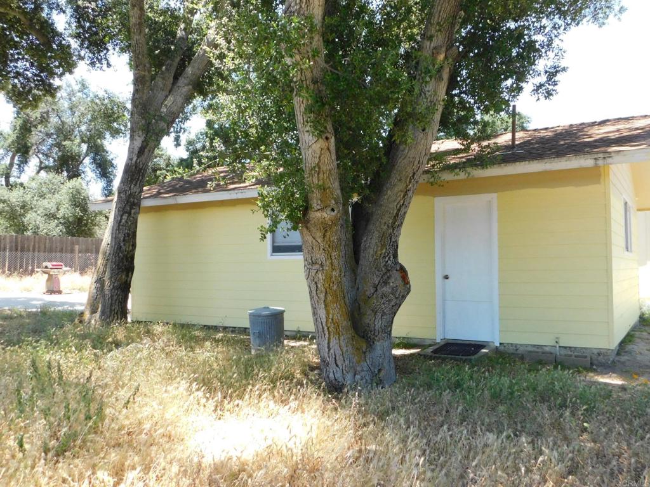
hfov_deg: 60.0
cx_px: 325
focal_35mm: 30
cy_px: 244
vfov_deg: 46.8
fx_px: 563
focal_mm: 5.3
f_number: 3.2
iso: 400
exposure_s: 1/640
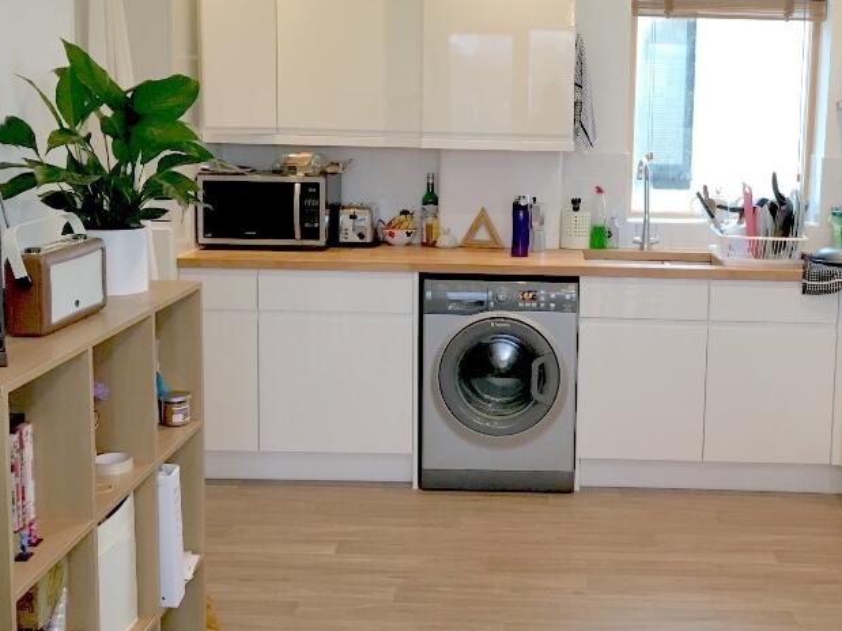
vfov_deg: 30.2
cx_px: 555
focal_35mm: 48
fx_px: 1167
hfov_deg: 39.2
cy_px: 260
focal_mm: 4.15
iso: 125
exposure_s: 1/33
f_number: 2.2
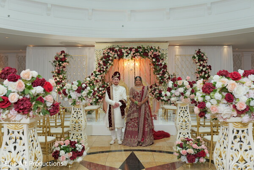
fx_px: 247
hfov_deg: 54.4
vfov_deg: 37.9
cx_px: 127
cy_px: 85
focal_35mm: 35
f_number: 3.5
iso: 640
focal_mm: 35
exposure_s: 1/200
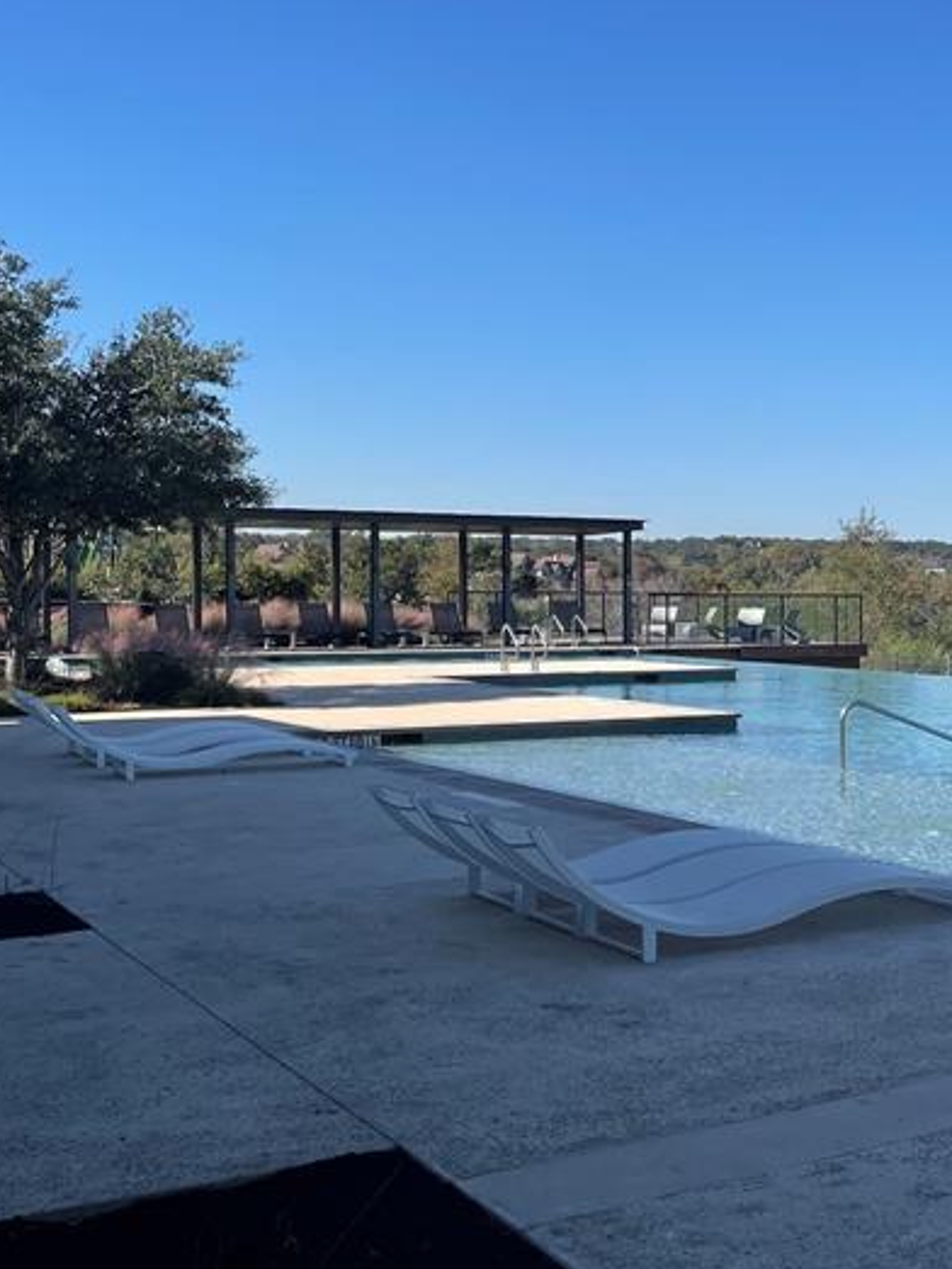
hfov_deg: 26.2
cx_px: 1073
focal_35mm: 51
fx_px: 1869
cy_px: 652
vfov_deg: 37.5
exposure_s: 1/3401
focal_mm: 4.2
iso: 32
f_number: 1.6
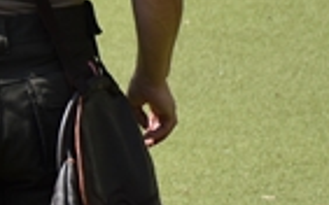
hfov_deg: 1.4
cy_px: 195
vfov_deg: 0.8
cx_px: -215
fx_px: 13919
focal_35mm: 1553
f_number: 5.6
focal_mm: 140
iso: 400
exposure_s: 1/1600
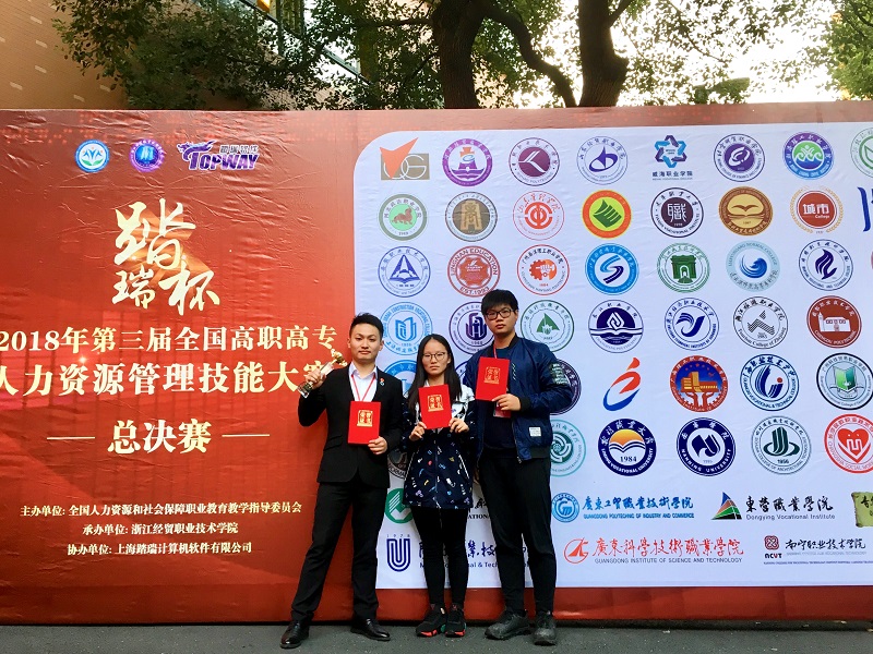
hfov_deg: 61.7
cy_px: 327
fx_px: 731
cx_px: 436
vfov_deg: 48.2
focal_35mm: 29
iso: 64
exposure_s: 1/33
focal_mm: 4.15
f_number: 2.2
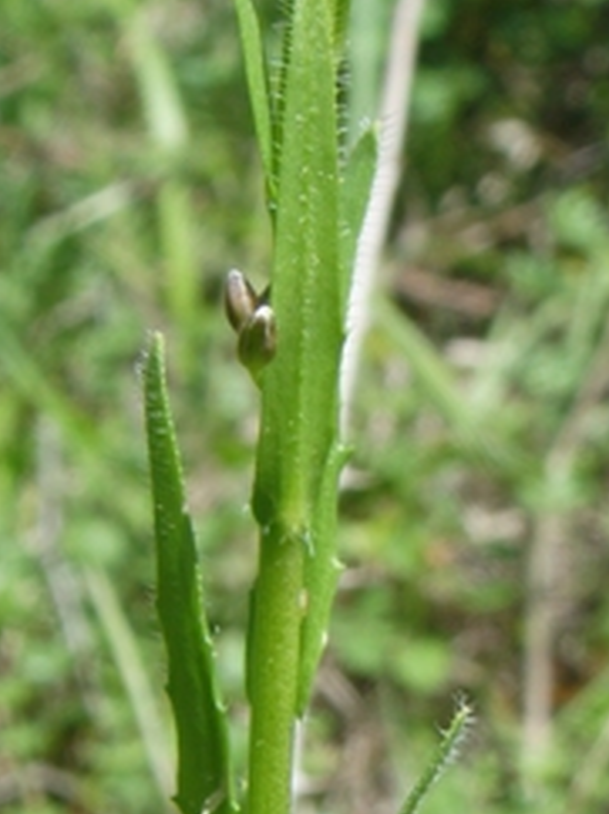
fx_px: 2162
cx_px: 525
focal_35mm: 92
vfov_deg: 21.0
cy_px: 673
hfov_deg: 15.9
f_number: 6.3
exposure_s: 1/180
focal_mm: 6.6
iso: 50
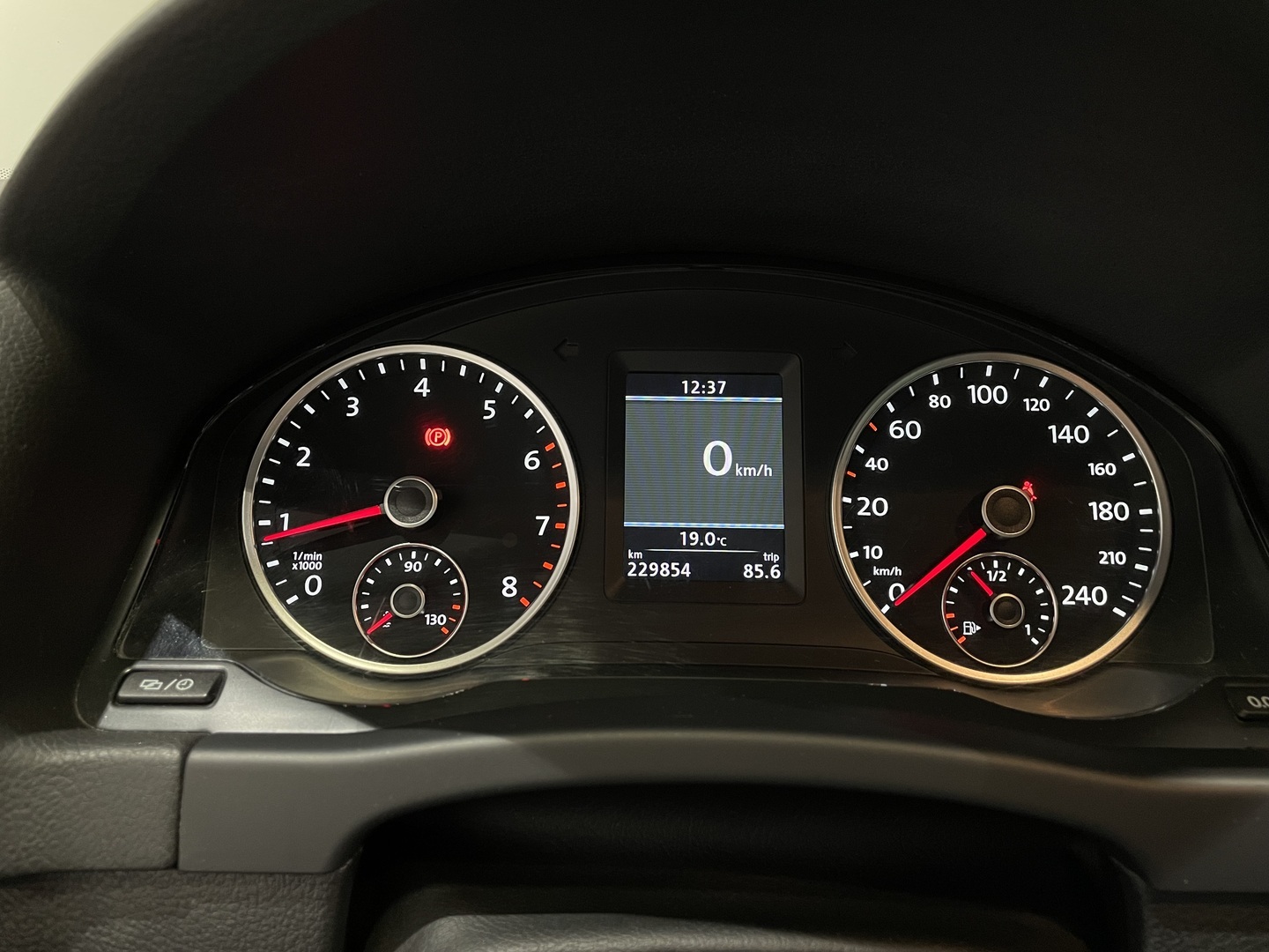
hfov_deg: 67.3
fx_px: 953
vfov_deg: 53.1
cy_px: 476
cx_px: 634
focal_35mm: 26
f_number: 1.6
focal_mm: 4.2
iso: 400
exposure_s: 1/49
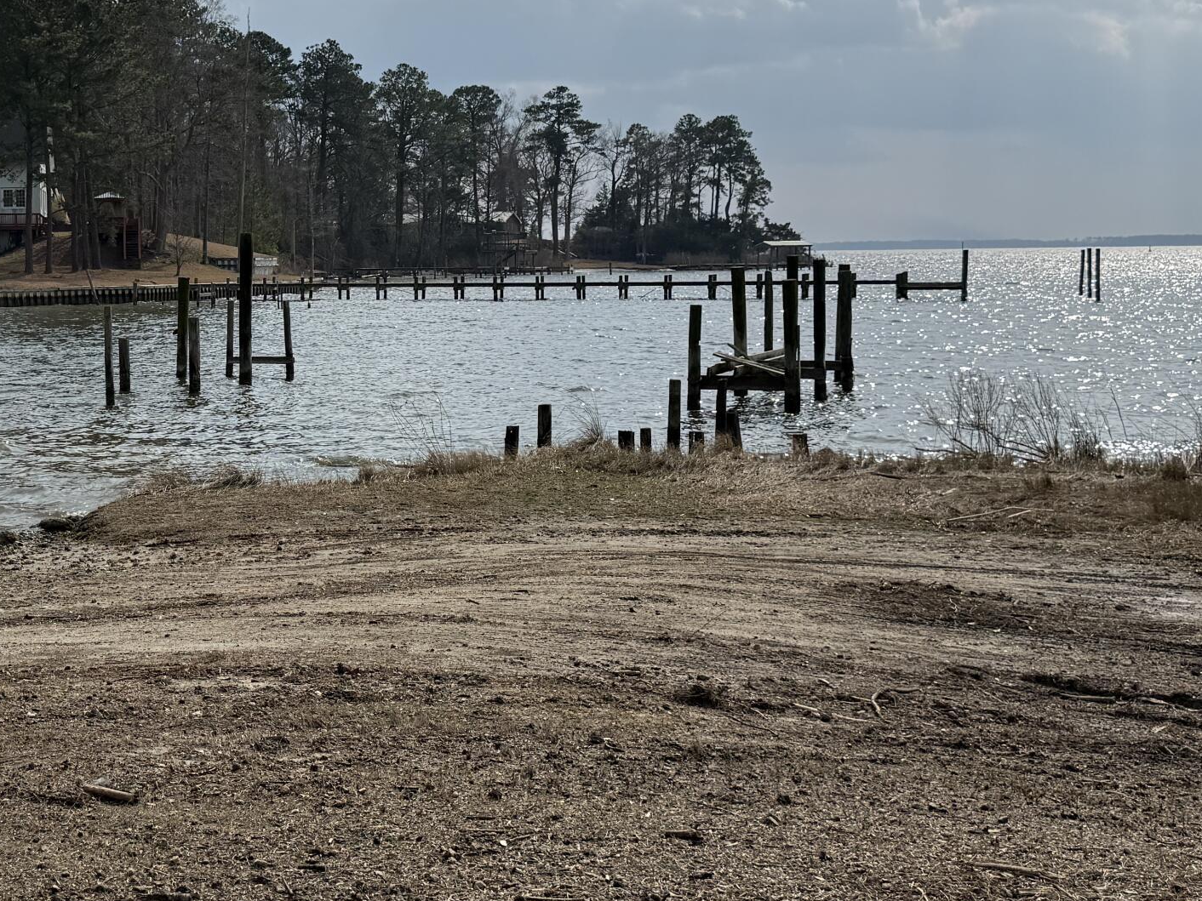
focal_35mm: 51
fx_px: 1771
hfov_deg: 36.5
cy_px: 356
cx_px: 289
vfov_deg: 28.5
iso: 80
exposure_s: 1/14286
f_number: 1.78
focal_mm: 6.76
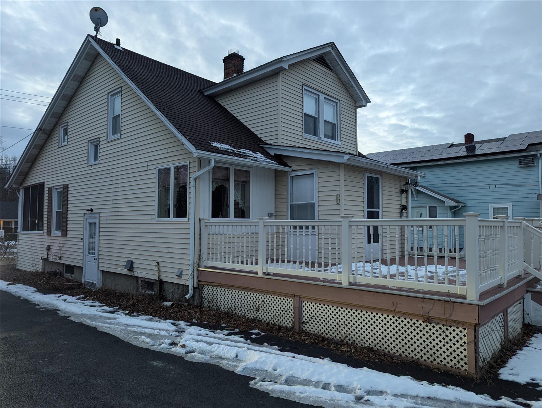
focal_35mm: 24
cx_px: 271
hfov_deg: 71.5
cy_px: 204
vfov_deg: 56.9
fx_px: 376
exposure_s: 1/25.3
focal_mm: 6.81
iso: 128
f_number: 1.85
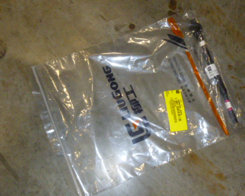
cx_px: 119
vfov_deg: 39.1
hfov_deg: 47.9
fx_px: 276
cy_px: 110
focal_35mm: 38
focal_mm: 4.5
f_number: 3.1
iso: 400
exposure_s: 1/60
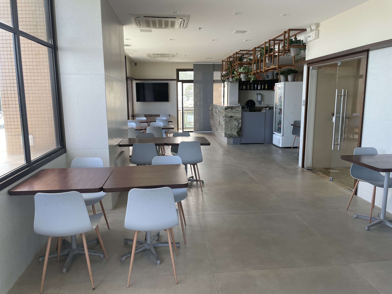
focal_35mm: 26
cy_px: 147
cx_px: 196
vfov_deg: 53.1
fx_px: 294
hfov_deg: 67.3
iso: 80
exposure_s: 1/121
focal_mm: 4.2
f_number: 1.6
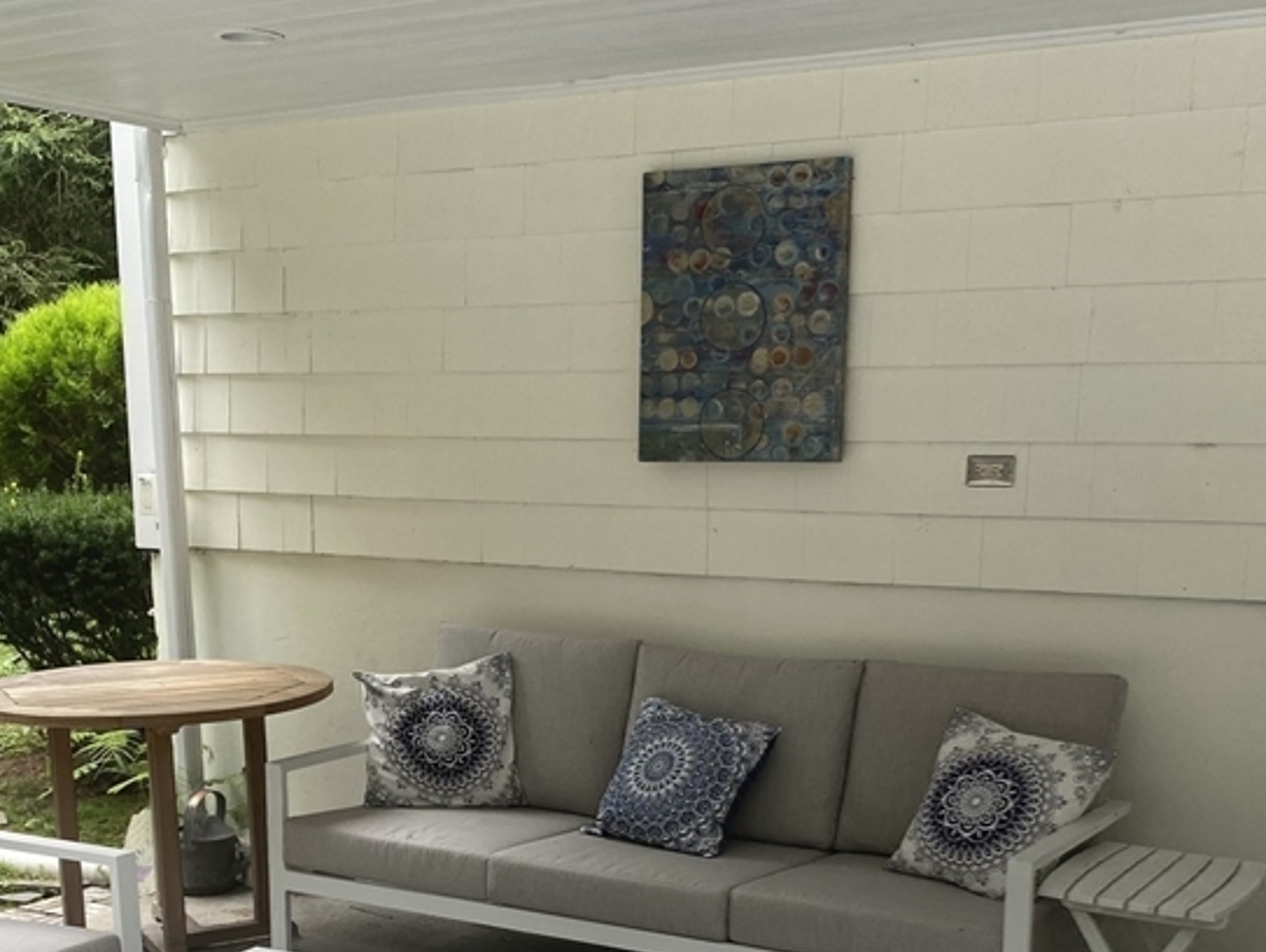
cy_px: 835
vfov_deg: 28.7
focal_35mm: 49
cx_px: 643
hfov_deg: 38.9
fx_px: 1793
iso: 32
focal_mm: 4.25
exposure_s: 1/304
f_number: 1.8
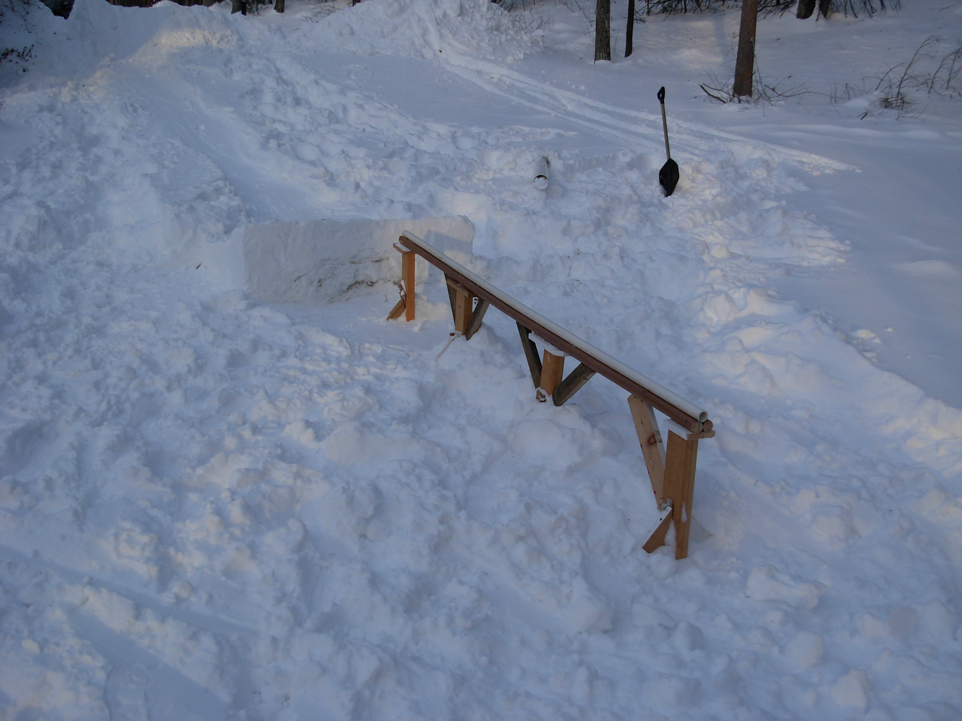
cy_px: 360
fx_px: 1056
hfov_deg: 49.0
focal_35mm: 38
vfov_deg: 37.7
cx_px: 481
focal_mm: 6.3
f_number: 2.9
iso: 79
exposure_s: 1/627
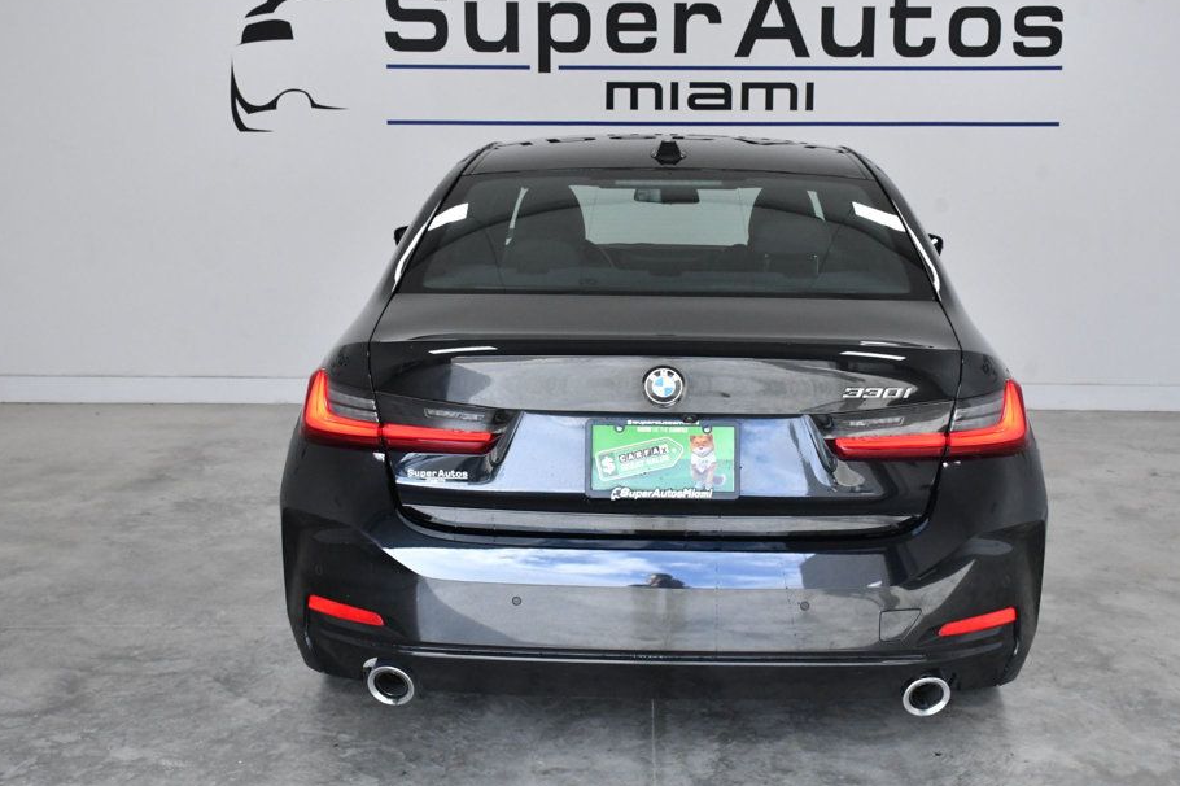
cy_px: 362
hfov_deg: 43.6
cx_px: 651
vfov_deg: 29.8
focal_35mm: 45
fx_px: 1474
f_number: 11
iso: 2500
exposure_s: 1/500
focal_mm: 27
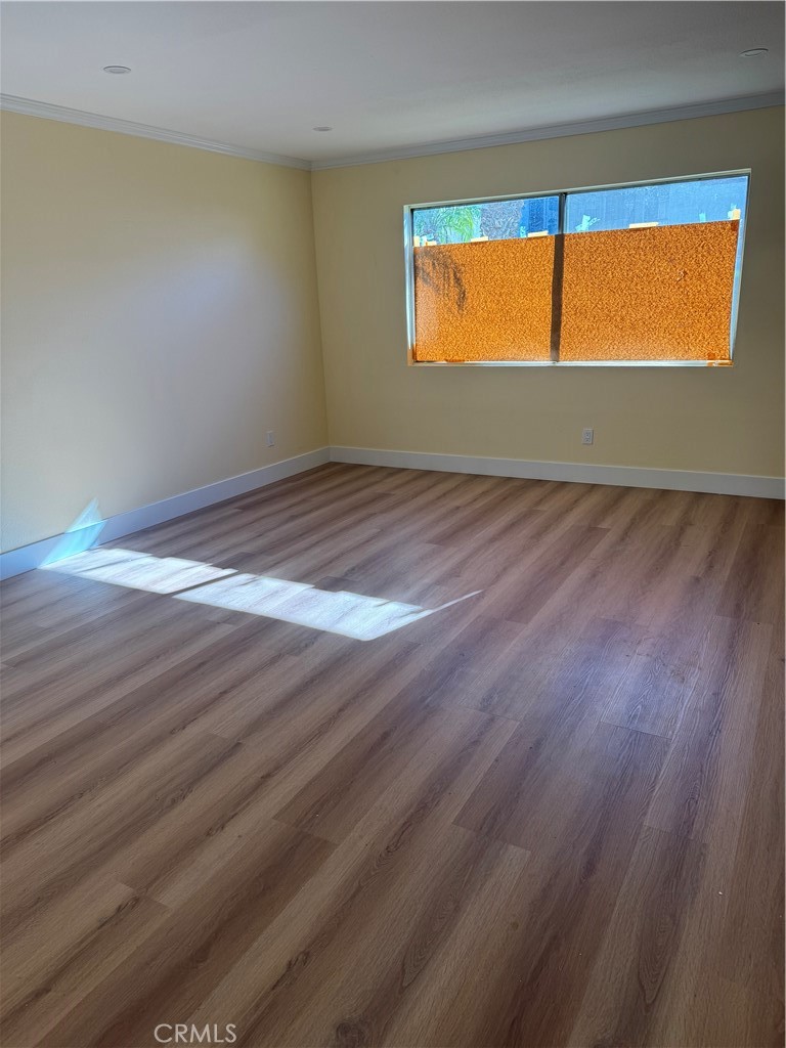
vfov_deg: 71.6
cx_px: 393
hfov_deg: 56.8
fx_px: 727
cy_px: 524
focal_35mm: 24
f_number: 1.78
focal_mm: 6.76
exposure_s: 1/221
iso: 80
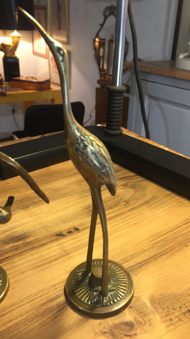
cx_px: 102
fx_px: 287
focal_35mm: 32
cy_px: 170
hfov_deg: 36.7
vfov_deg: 61.0
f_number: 2.2
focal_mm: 4.15
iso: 100
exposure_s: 1/33
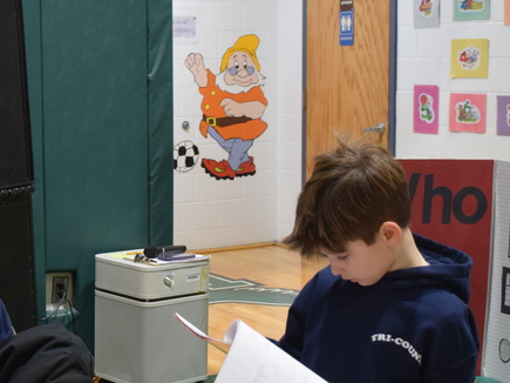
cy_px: 203
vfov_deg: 18.9
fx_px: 1151
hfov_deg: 24.6
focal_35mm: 78
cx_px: 101
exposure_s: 1/60
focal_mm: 23
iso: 1000
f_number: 3.8
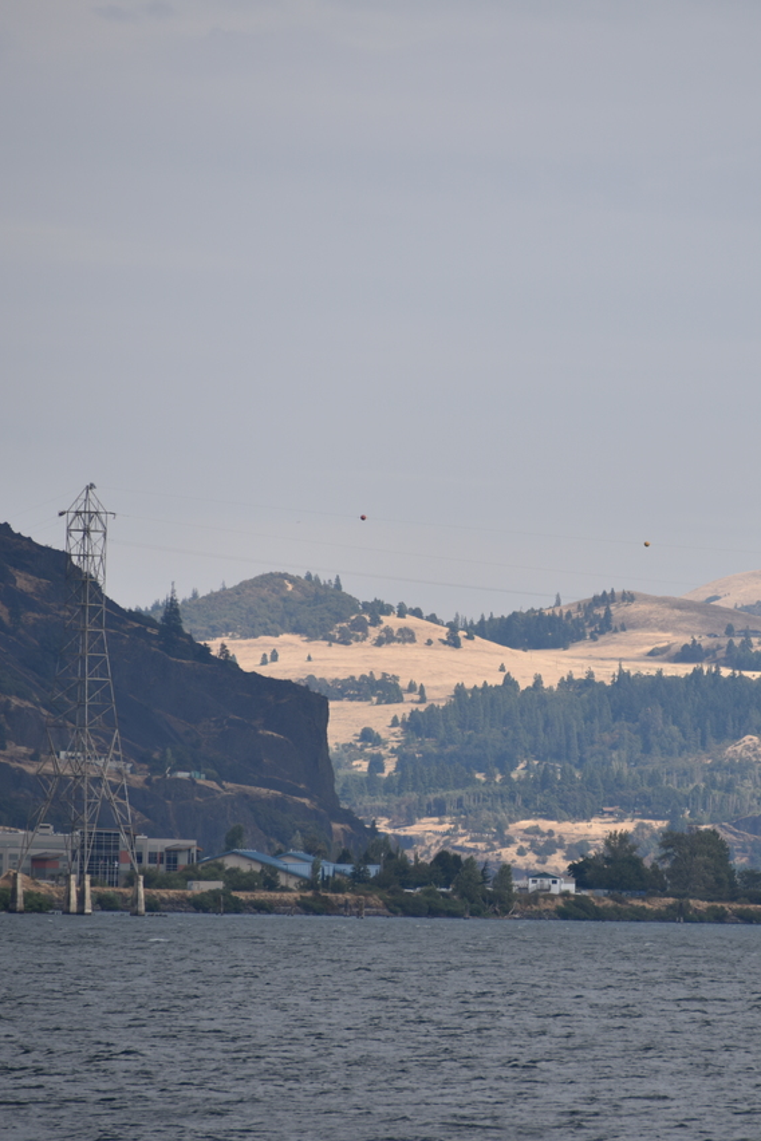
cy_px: 570
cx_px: 581
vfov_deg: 4.6
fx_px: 14299
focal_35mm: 451
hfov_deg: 3.0
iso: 100
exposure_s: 1/640
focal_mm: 300
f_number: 7.1
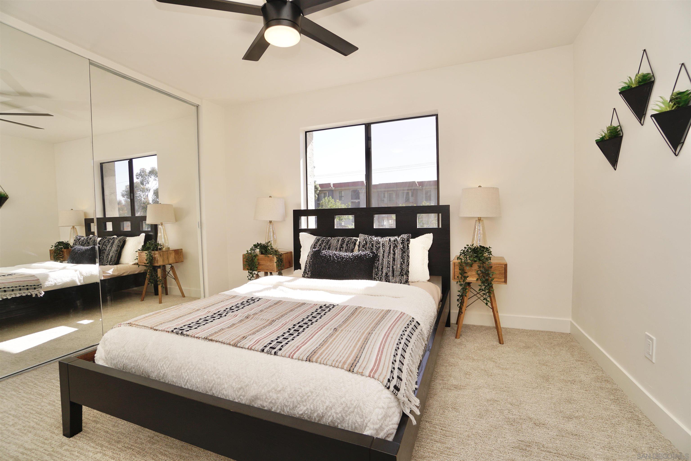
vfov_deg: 77.3
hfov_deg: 100.4
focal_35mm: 15
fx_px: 288
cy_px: 230
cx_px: 346
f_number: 5
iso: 100
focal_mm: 10
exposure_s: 1/160
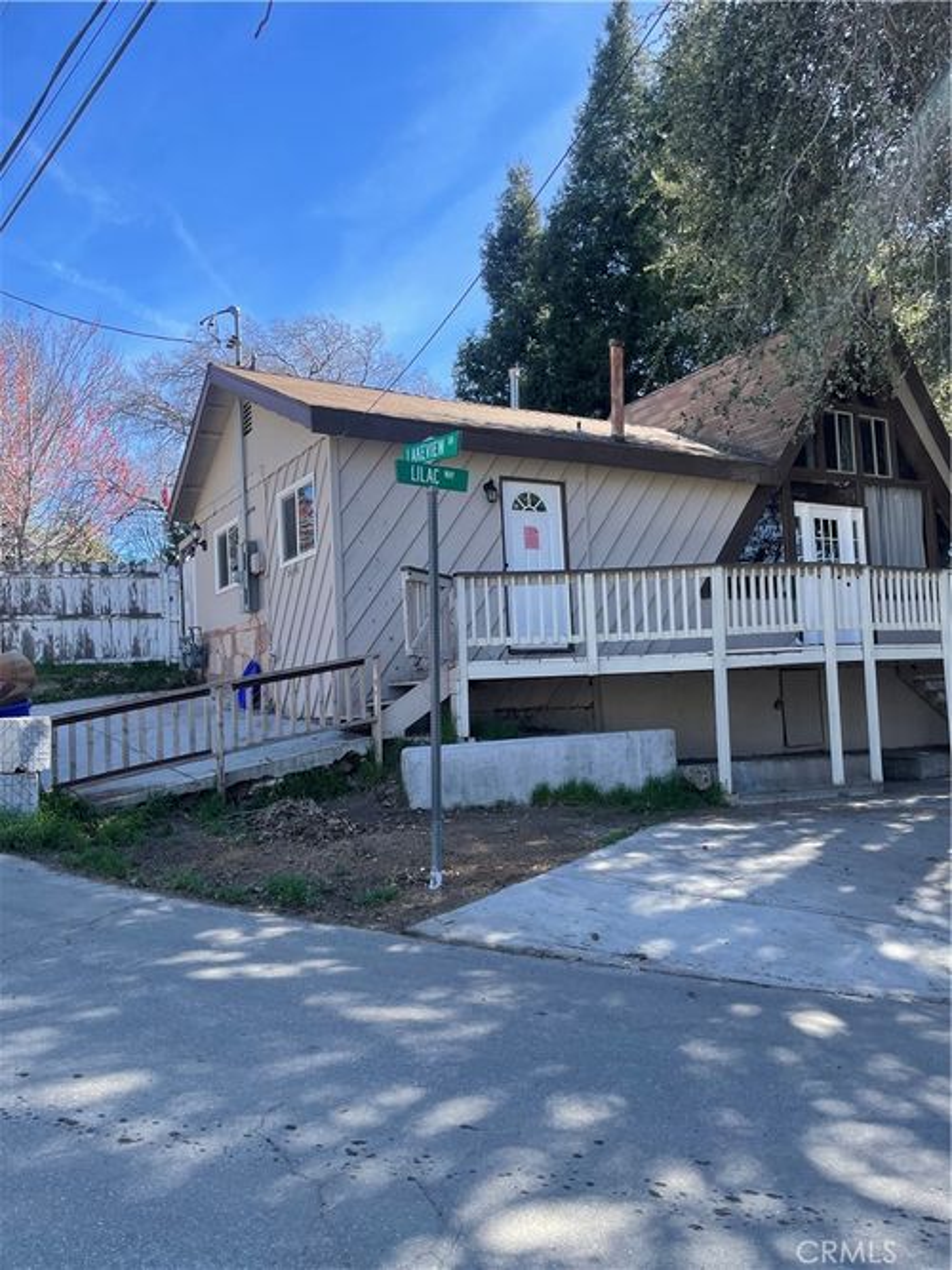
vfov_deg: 67.3
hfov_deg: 53.0
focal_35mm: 26
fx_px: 954
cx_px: 476
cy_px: 635
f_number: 1.6
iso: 32
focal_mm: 4.2
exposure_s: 1/888
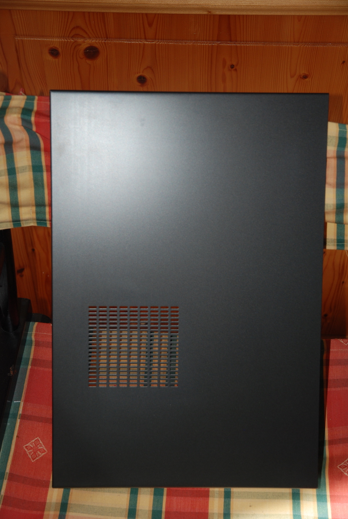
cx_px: 174
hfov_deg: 22.7
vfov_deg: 33.4
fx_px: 867
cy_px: 260
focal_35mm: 60
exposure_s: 1/60
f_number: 5
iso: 200
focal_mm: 40
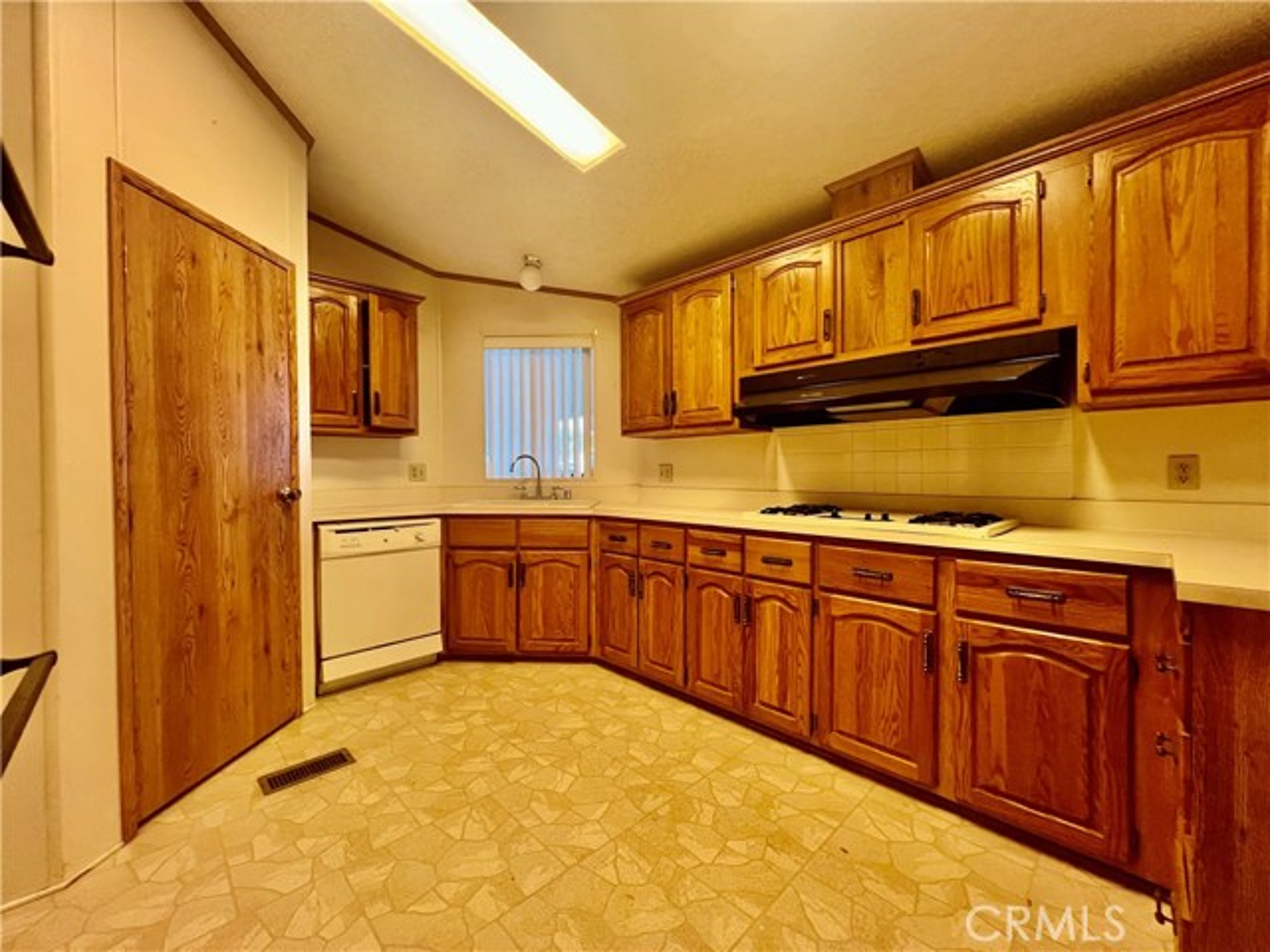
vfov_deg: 89.9
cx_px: 635
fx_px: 477
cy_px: 476
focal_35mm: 13
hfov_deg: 106.2
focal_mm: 1.57
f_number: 1.8
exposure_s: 1/60
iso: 640
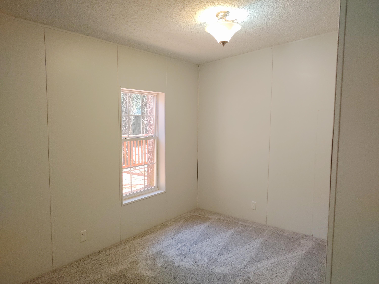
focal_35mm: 27
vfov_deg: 51.4
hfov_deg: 65.3
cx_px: 190
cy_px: 142
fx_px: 296
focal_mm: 4.75
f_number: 1.7
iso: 100
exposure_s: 1/120
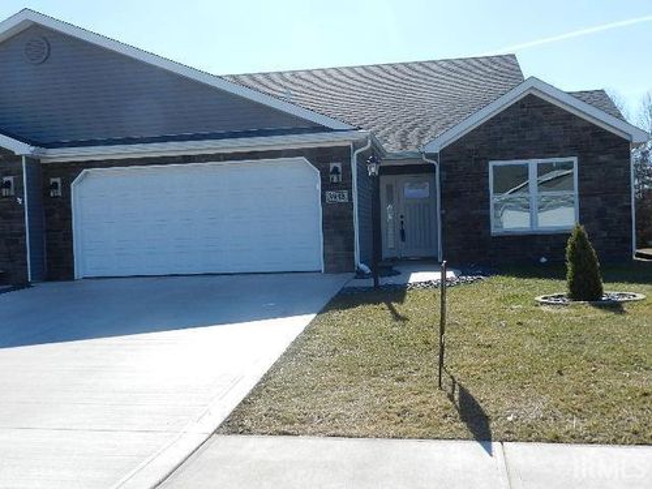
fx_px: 716
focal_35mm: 38
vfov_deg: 37.7
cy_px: 244
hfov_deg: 49.0
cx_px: 326
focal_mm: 6.7
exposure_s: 1/800
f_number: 4.5
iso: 160
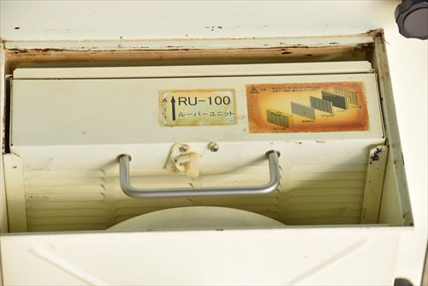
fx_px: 1427
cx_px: 214
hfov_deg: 17.1
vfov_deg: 11.4
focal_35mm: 120
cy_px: 143
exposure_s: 1/1600
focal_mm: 80
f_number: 6.3
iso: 1250
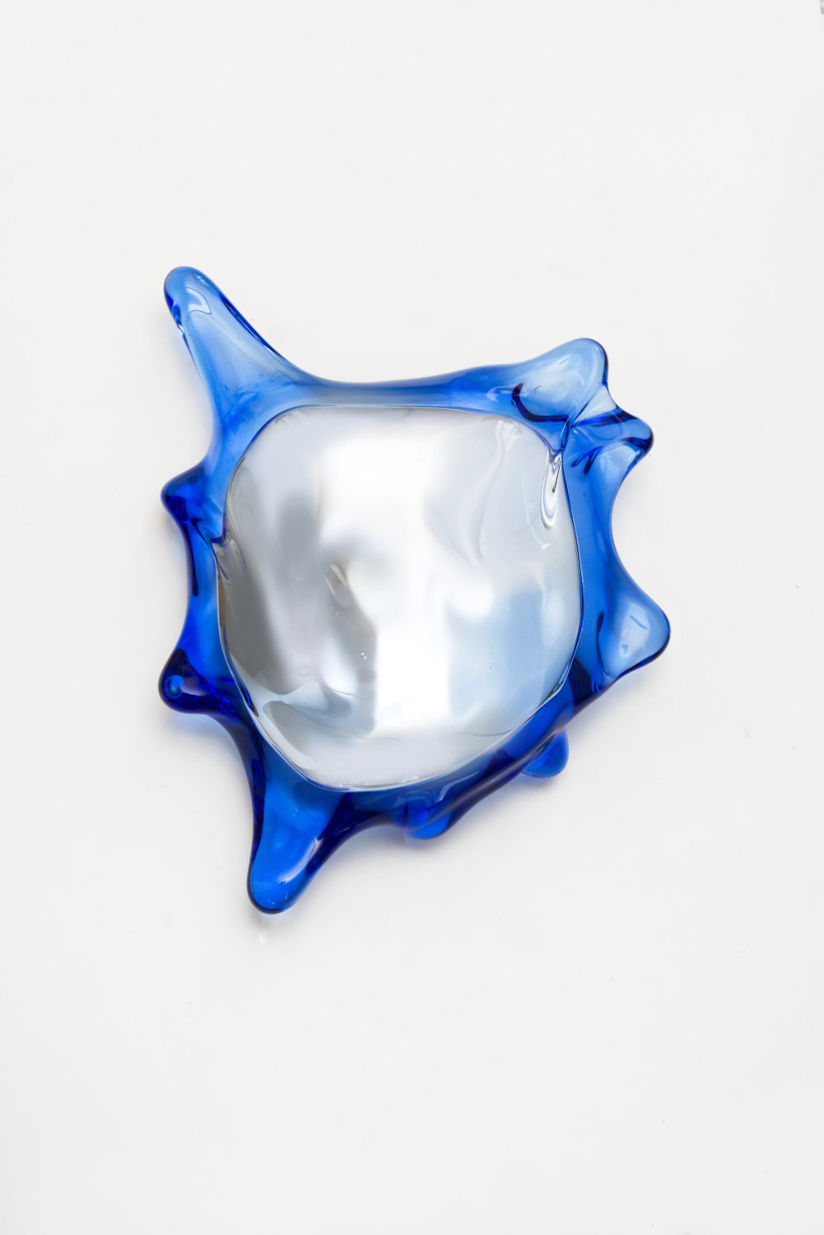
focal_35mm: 48
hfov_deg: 28.1
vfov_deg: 41.1
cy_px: 618
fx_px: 1647
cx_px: 412
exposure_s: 1/15
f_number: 6.3
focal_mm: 32
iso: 400
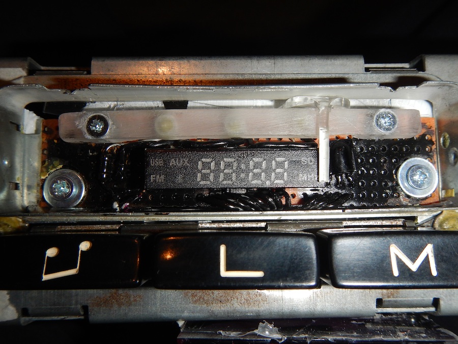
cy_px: 172
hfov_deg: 55.4
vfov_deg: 42.9
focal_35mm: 33
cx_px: 229
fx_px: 437
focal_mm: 5.9
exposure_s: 1/30
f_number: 7.9
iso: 200
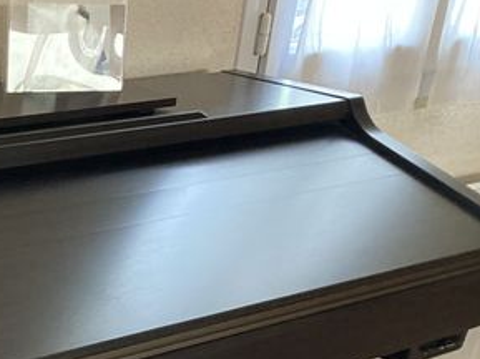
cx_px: -123
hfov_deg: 18.9
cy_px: 537
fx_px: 1343
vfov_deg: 14.2
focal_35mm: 97
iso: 250
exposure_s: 1/60
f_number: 1.8
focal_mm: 3.99
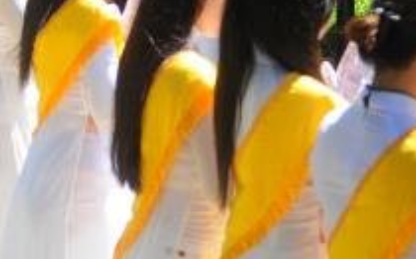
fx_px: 2006
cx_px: -174
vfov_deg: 7.3
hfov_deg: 11.4
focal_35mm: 177
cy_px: -159
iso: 400
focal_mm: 38
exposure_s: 1/2000
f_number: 2.8
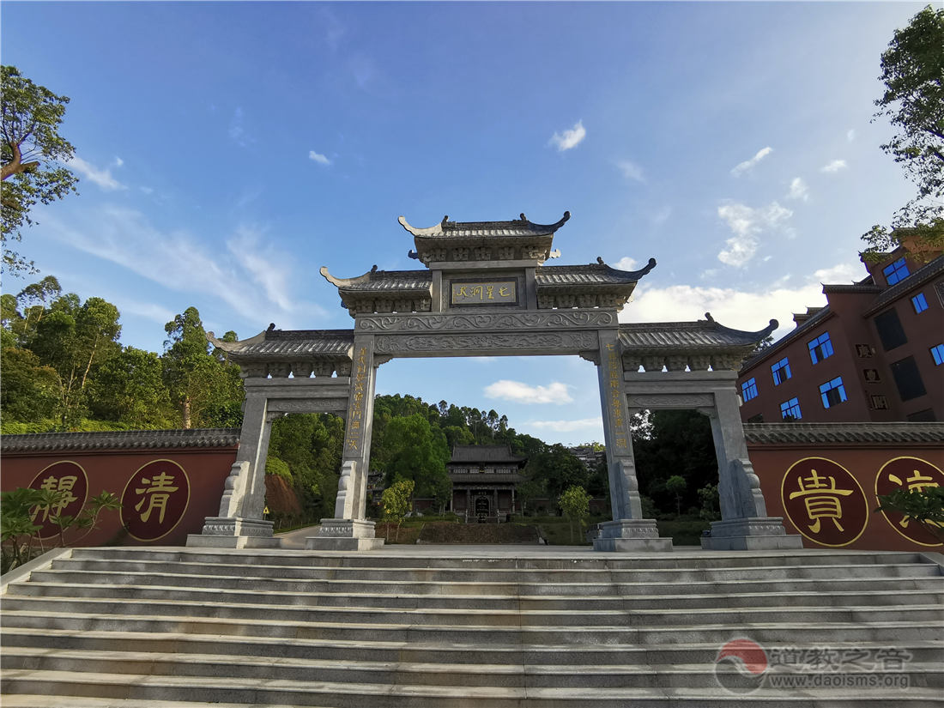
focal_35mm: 17
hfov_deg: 91.0
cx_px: 472
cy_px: 354
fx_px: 464
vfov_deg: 74.7
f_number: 2.2
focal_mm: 2.26
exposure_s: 1/693
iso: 50
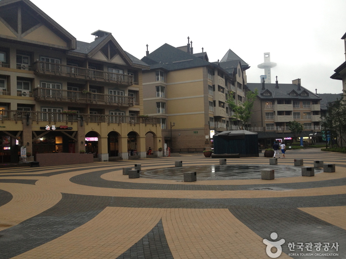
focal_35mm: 36
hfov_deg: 51.4
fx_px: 360
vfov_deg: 39.6
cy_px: 132
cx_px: 169
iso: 64
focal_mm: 4.28
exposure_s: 1/40
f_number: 2.4
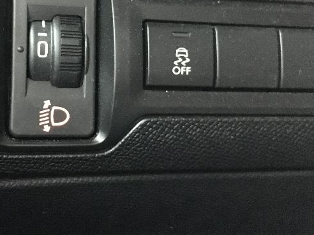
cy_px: 77
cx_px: 105
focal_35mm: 53
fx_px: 481
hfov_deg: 35.8
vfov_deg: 27.4
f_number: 2.2
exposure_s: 1/17
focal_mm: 4.15
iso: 1250
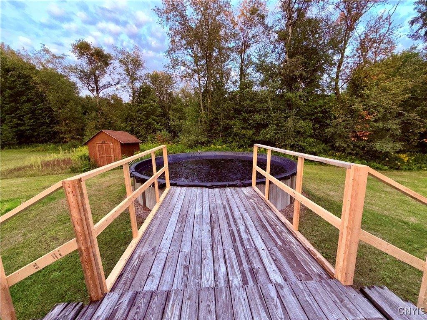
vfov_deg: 85.7
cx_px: 214
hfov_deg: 102.1
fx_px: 173
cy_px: 160
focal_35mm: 14
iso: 125
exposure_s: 1/121
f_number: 2.2
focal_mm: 2.22
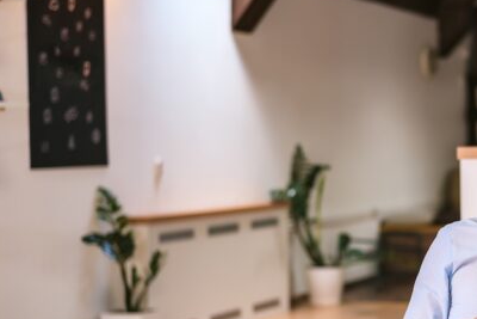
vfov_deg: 14.3
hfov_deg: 20.7
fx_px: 1272
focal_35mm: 96
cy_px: 198
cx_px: 453
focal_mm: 50
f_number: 2.2
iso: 200
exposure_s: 1/200
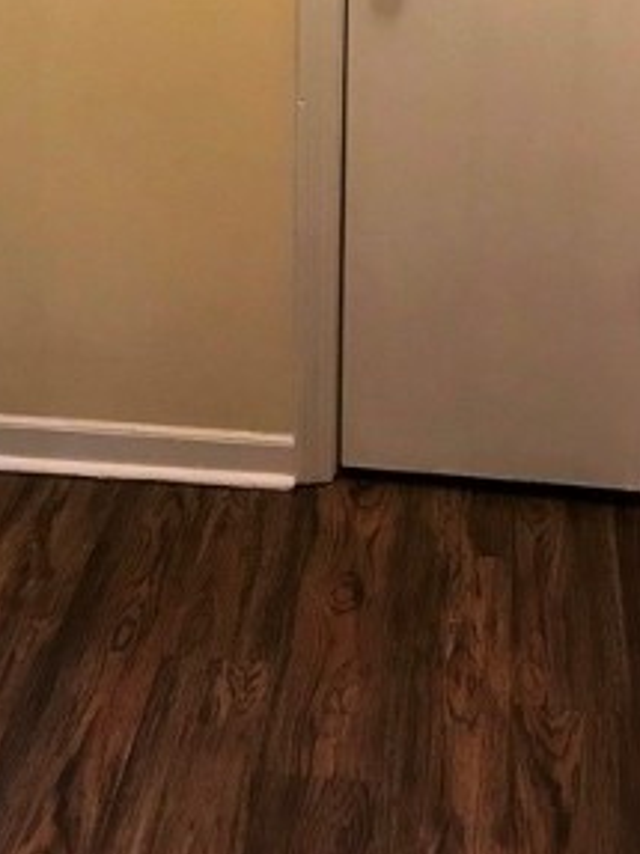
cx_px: 217
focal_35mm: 75
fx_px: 1850
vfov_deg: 25.5
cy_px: 164
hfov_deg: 19.6
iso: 50
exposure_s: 1/15
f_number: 1.8
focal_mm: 3.99
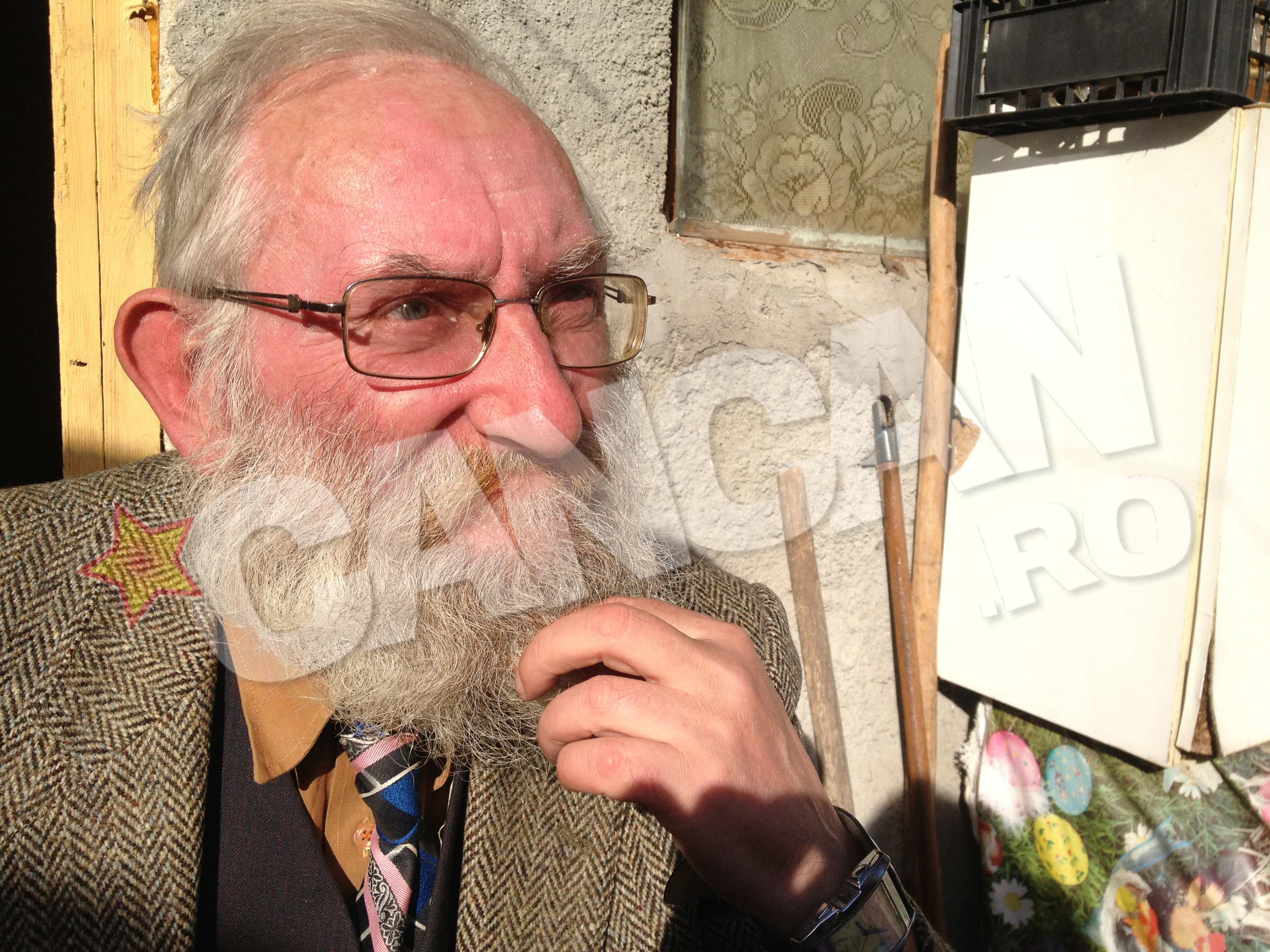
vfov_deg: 40.7
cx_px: 635
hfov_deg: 52.6
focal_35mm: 35
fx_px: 1284
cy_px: 476
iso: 50
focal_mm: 4.28
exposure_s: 1/1727
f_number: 2.4
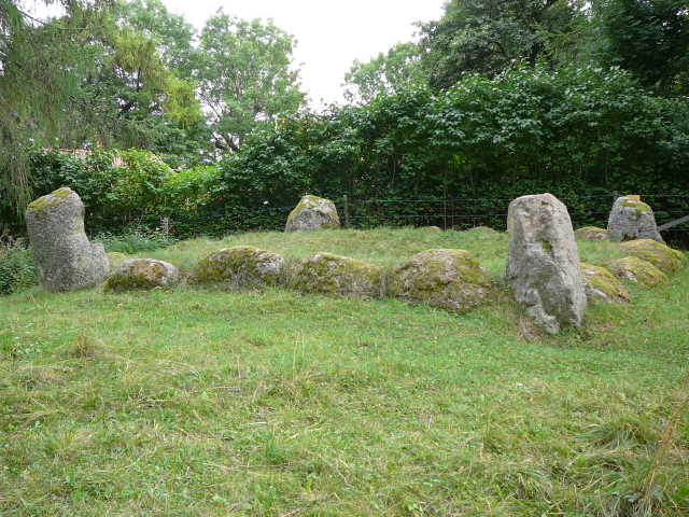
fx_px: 697
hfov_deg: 52.6
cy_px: 258
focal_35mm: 35
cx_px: 344
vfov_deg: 40.7
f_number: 2.8
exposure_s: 1/60
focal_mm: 5.2
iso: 80
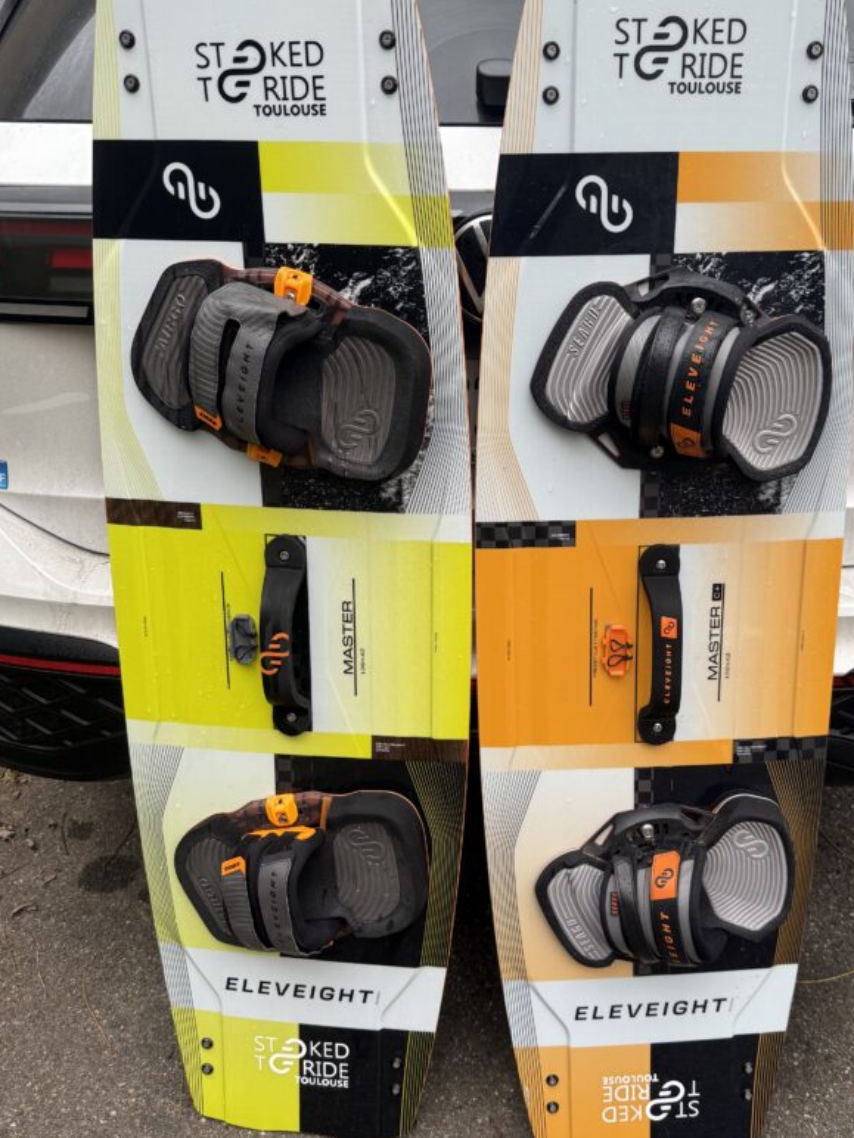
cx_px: 501
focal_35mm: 29
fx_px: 954
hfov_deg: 48.0
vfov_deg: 61.6
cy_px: 542
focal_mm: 6.76
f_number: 1.78
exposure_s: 1/121
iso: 125
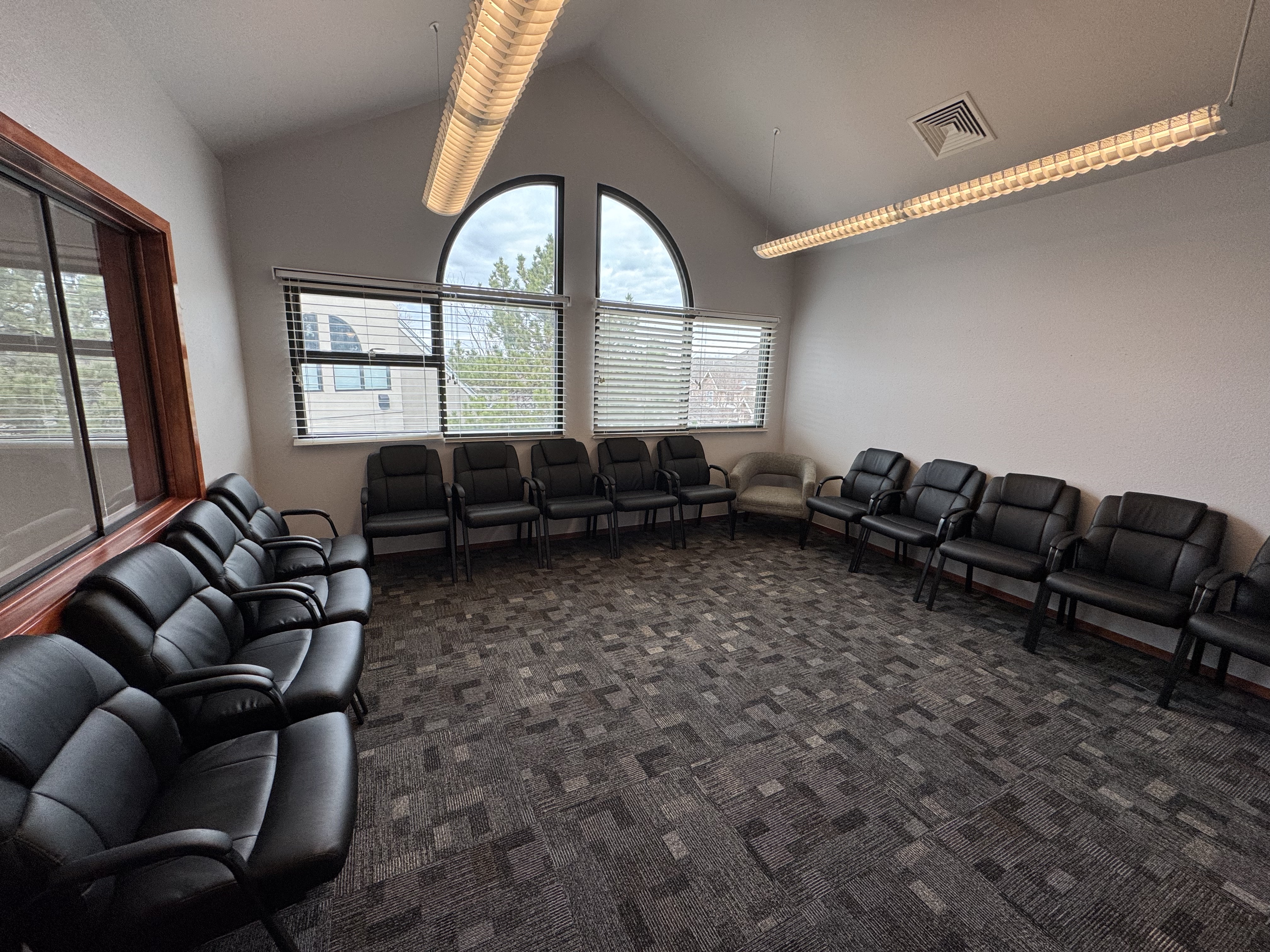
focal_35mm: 14
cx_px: 635
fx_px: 514
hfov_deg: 102.1
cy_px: 476
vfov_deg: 85.7
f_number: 2.2
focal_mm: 2.22
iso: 125
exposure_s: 1/120
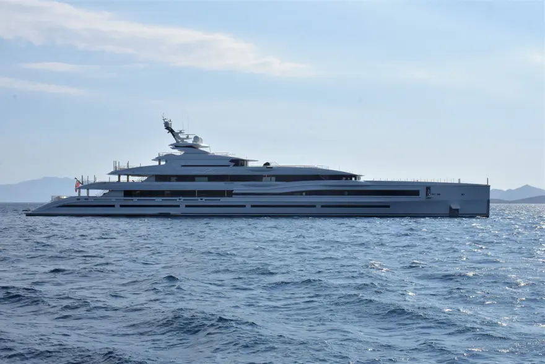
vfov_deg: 25.8
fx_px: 795
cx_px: 272
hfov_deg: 37.8
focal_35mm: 52
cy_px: 182
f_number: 18
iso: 640
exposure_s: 1/1250
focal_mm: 35
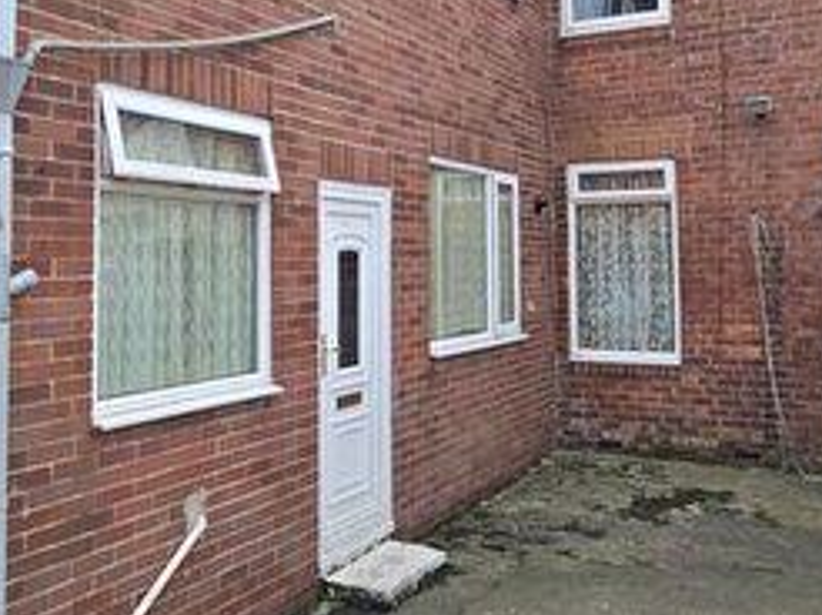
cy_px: 222
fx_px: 878
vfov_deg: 38.3
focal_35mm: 37
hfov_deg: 50.1
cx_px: 374
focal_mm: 2.2
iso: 50
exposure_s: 1/338
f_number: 2.2
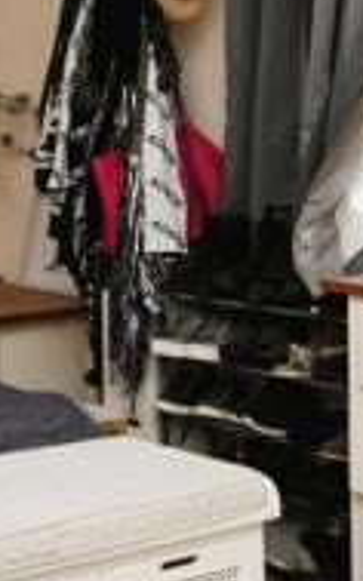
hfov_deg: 14.8
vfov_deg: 24.7
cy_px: 164
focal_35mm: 83
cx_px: -157
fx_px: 1315
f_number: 8
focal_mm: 15
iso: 800
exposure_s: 1/60
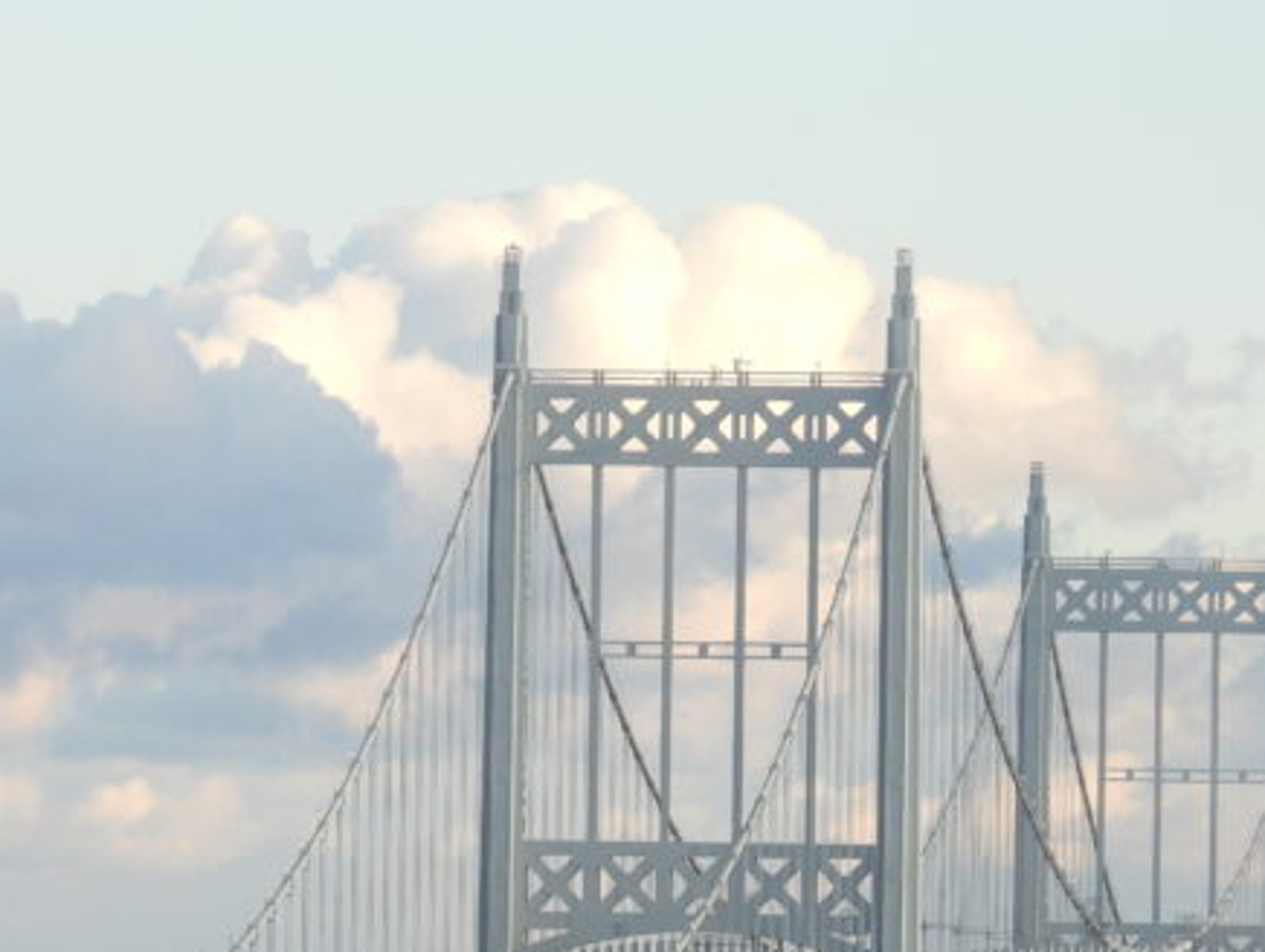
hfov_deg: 3.9
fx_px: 18512
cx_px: 592
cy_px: 610
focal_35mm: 506
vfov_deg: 2.9
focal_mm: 57.1
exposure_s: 1/400
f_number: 5
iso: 200
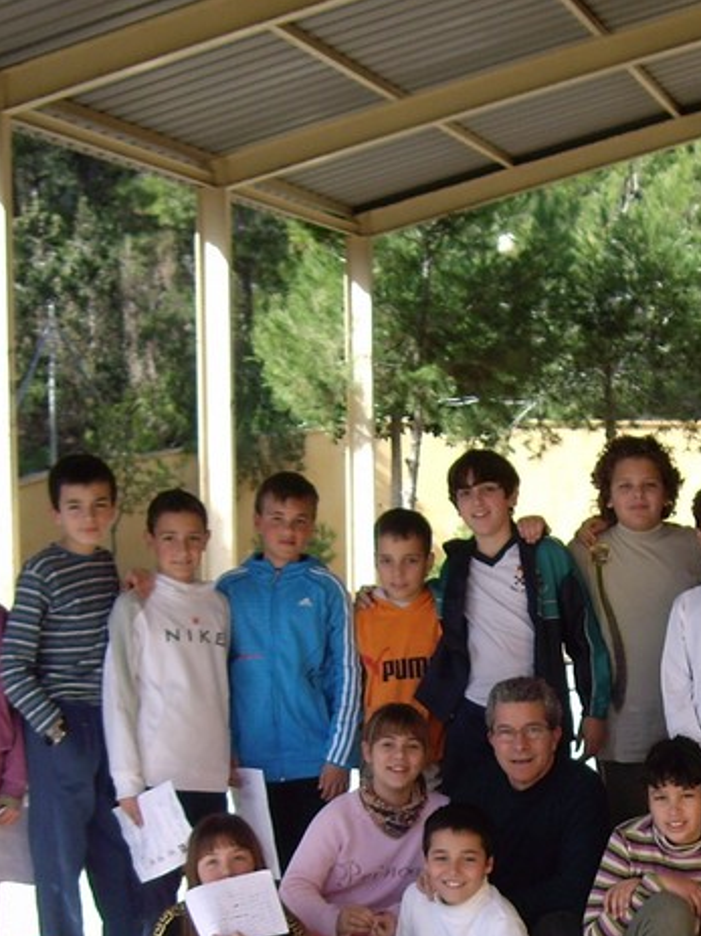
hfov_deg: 17.4
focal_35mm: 84
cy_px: 728
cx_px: 578
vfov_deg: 23.0
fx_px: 2269
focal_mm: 6.2
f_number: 4.3
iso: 64
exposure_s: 1/400
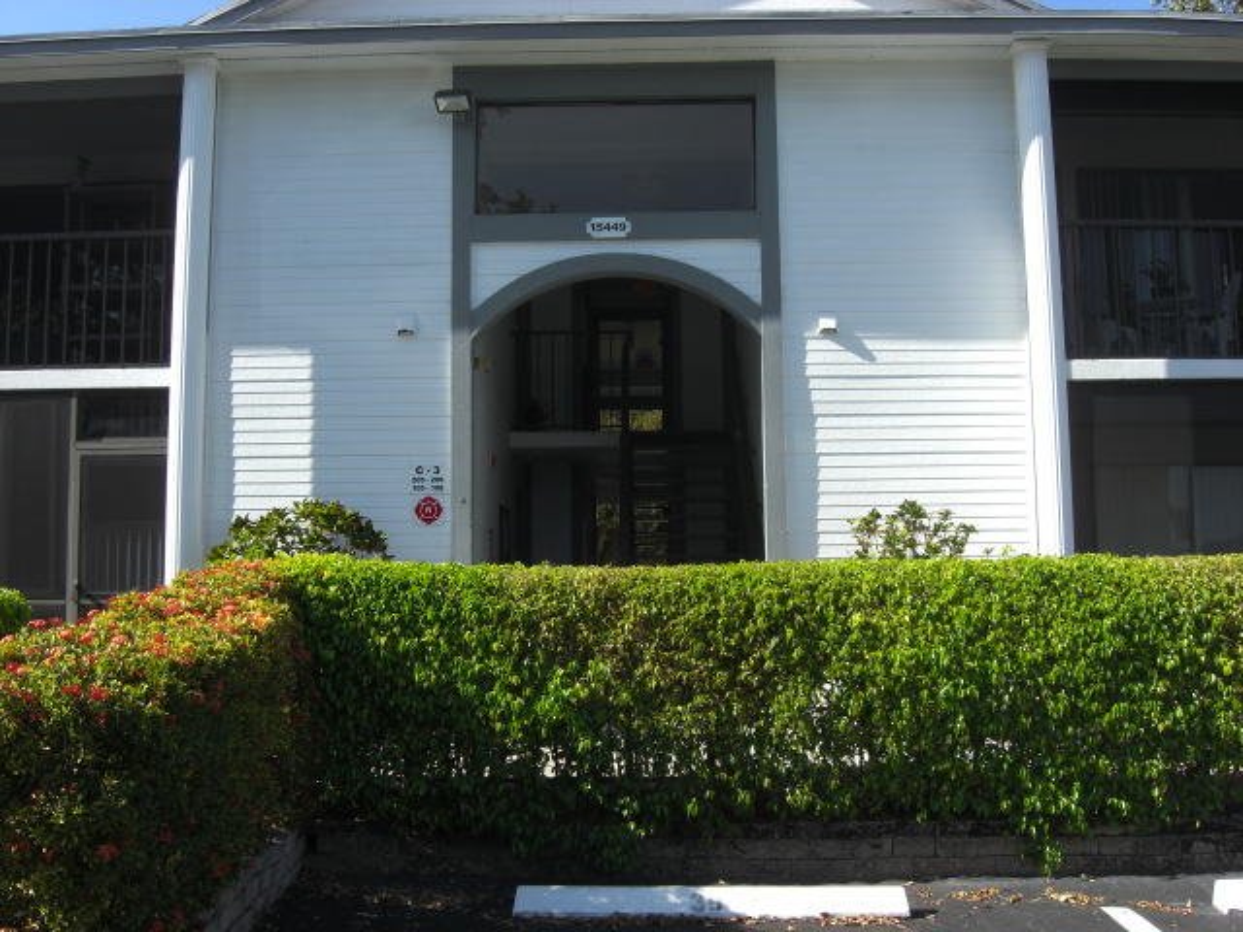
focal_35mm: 38
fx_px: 1365
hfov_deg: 49.0
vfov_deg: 37.7
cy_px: 466
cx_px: 622
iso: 80
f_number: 4
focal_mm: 7.9
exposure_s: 1/400
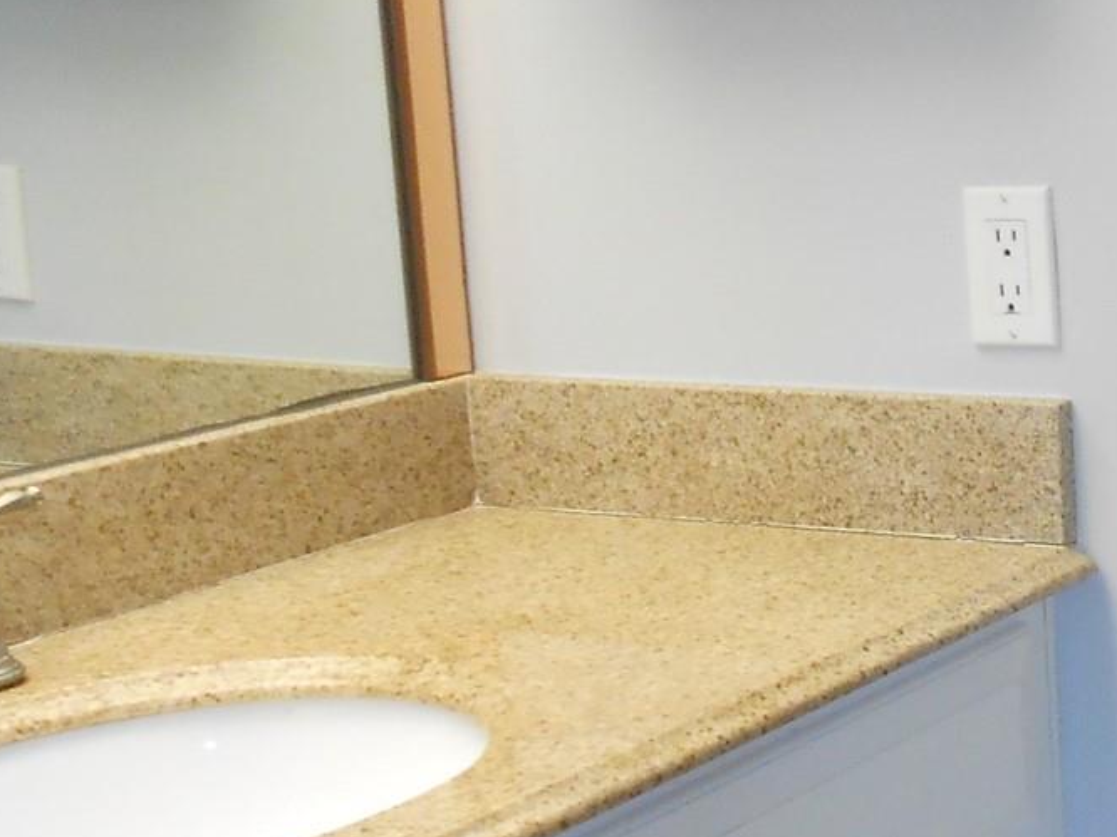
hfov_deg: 22.2
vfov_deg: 18.4
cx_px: 1411
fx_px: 2581
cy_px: 393
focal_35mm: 80
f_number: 3.2
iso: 250
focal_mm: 4.6
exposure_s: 1/30
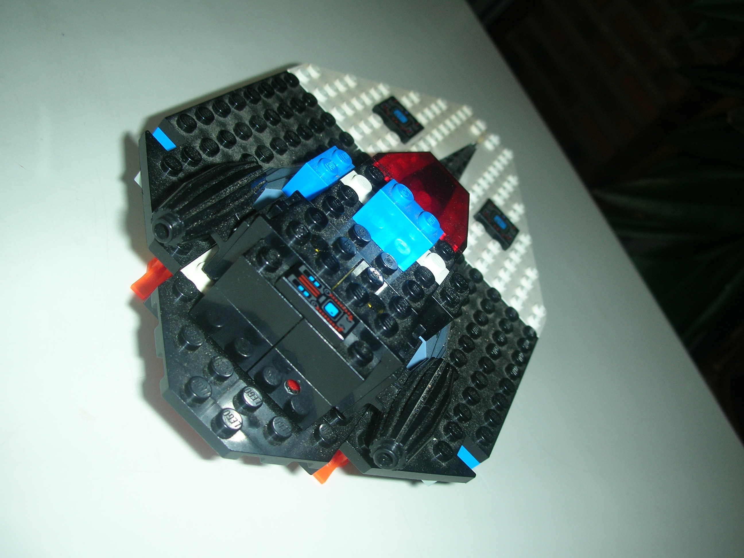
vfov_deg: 40.7
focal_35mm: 35
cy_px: 279
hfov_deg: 52.6
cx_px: 372
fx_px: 752
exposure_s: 1/60.1
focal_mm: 5.8
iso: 50
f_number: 3
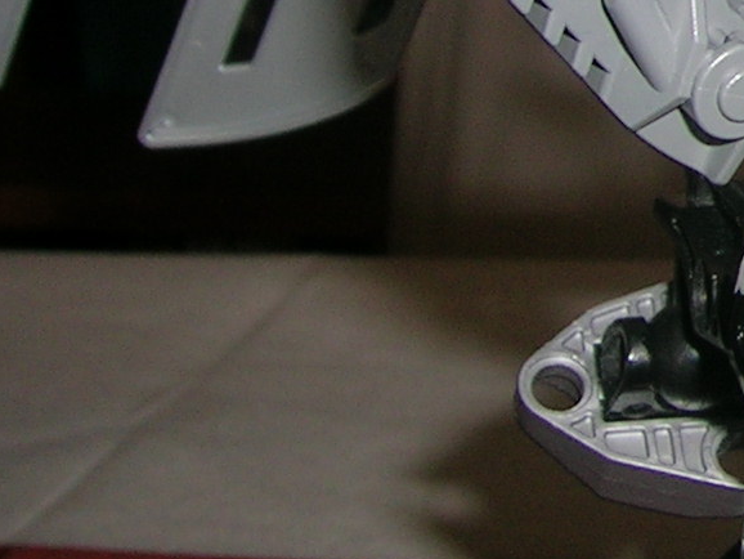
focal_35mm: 124
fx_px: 2666
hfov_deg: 14.4
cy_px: -113
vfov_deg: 11.7
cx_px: 1251
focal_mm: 5.4
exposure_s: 1/60.1
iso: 50
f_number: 4.8
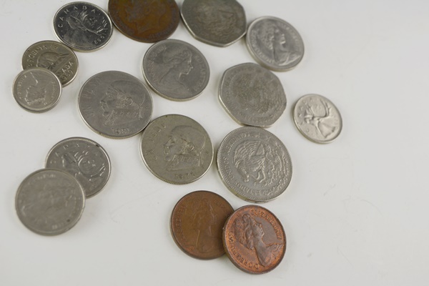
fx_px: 572
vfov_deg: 28.1
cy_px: 143
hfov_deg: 41.1
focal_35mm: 48
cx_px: 214
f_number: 5.6
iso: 200
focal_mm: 32
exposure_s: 1/125
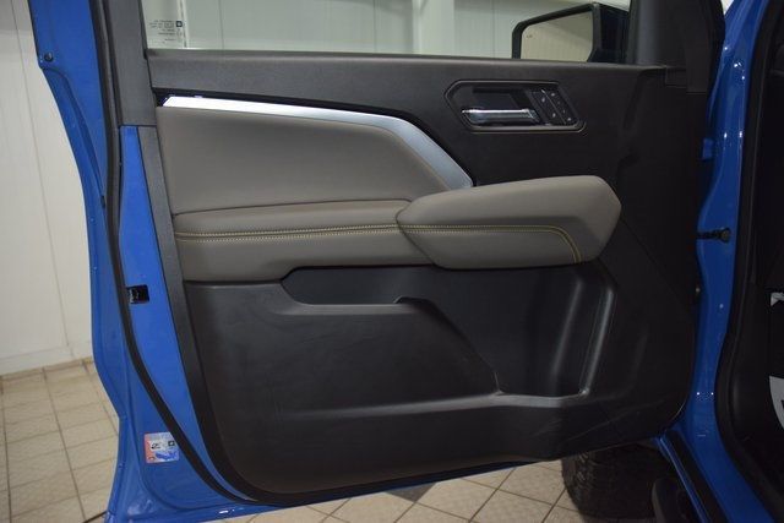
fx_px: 588
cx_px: 392
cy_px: 262
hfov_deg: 67.4
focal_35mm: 27
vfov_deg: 48.0
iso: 1250
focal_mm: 18
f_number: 3.5
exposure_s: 1/125
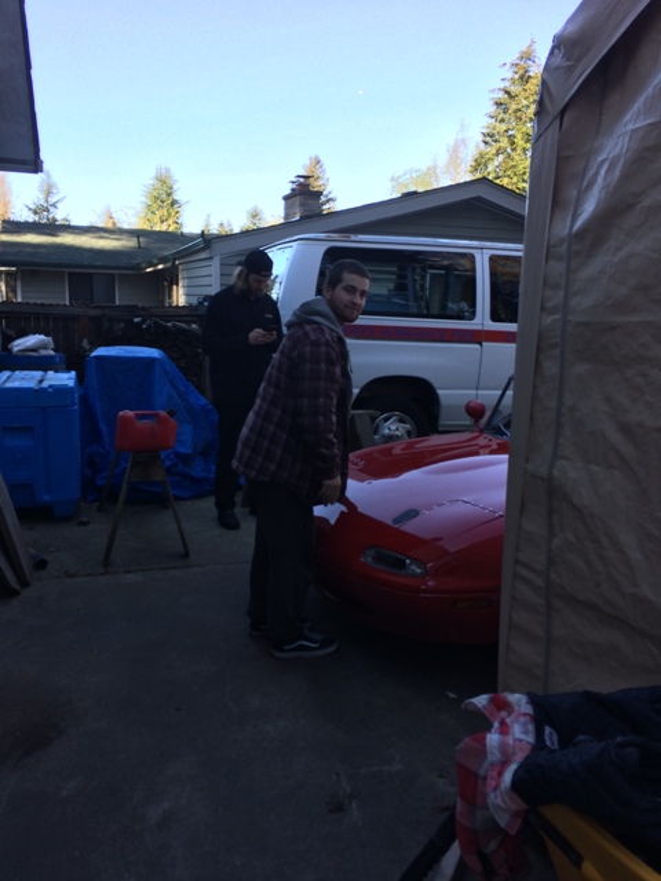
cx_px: 330
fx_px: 738
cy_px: 440
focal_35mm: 29
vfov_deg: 61.7
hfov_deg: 48.2
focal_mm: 4.15
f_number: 2.2
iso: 32
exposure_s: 1/275
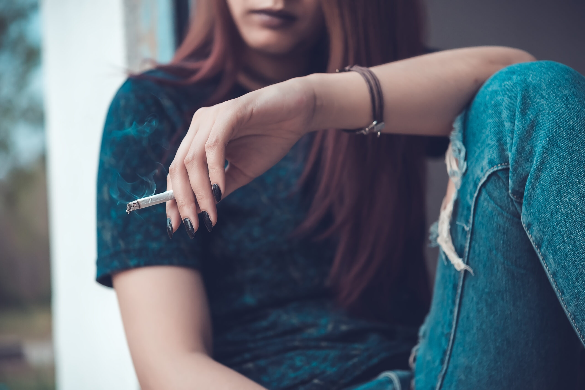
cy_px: 195
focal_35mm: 60
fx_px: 975
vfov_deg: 22.6
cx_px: 292
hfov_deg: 33.4
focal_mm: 60
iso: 800
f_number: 3
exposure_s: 1/100
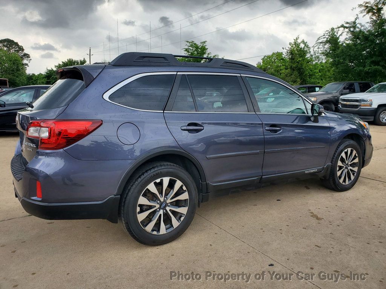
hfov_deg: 67.3
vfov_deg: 53.1
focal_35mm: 26
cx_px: 193
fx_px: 290
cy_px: 144
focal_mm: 4.3
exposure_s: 1/629
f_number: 2.4
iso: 50
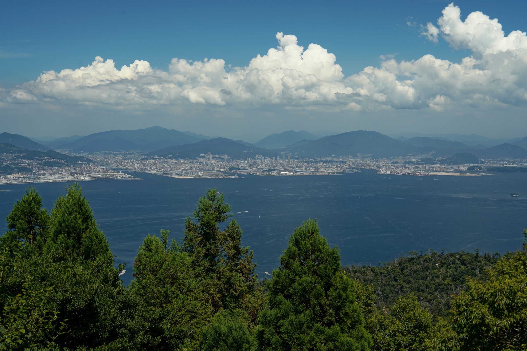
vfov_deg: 19.5
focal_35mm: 70
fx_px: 1025
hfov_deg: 28.8
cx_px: 264
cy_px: 176
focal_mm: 70
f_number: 9
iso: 100
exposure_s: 1/200
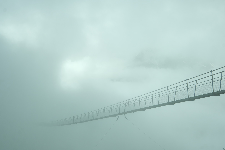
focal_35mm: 36
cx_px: 112
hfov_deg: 53.1
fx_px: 225
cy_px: 75
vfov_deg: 36.9
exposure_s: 1/320
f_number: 9
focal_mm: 24
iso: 400
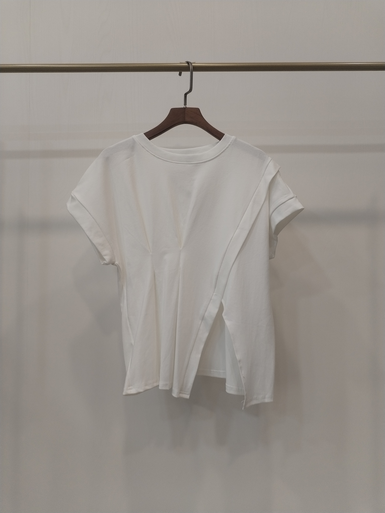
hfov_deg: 48.2
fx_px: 430
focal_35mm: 29
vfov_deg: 61.7
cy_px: 256
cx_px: 192
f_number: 1.8
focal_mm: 4.75
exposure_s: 1/60
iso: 186
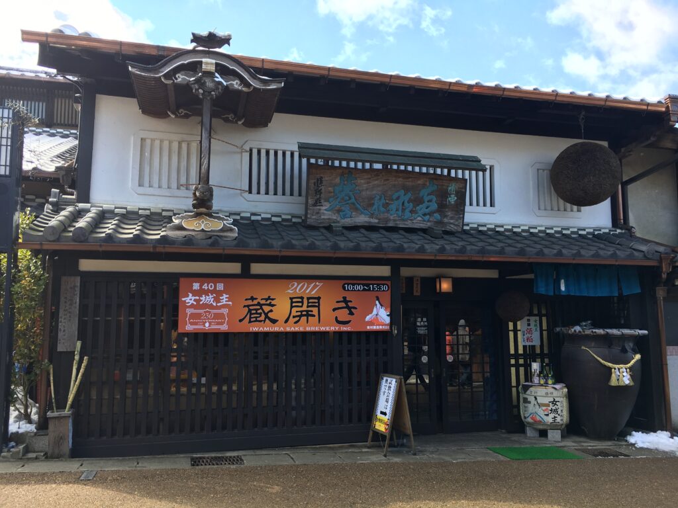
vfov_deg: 48.2
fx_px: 568
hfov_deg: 61.7
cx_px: 339
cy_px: 254
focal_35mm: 29
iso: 25
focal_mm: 4.15
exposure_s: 1/221
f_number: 2.2
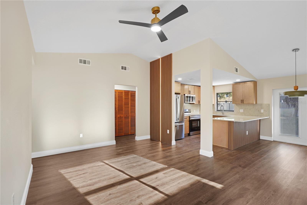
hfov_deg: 96.7
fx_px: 136
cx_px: 154
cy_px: 102
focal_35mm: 16
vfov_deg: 73.7
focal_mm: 16
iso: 200
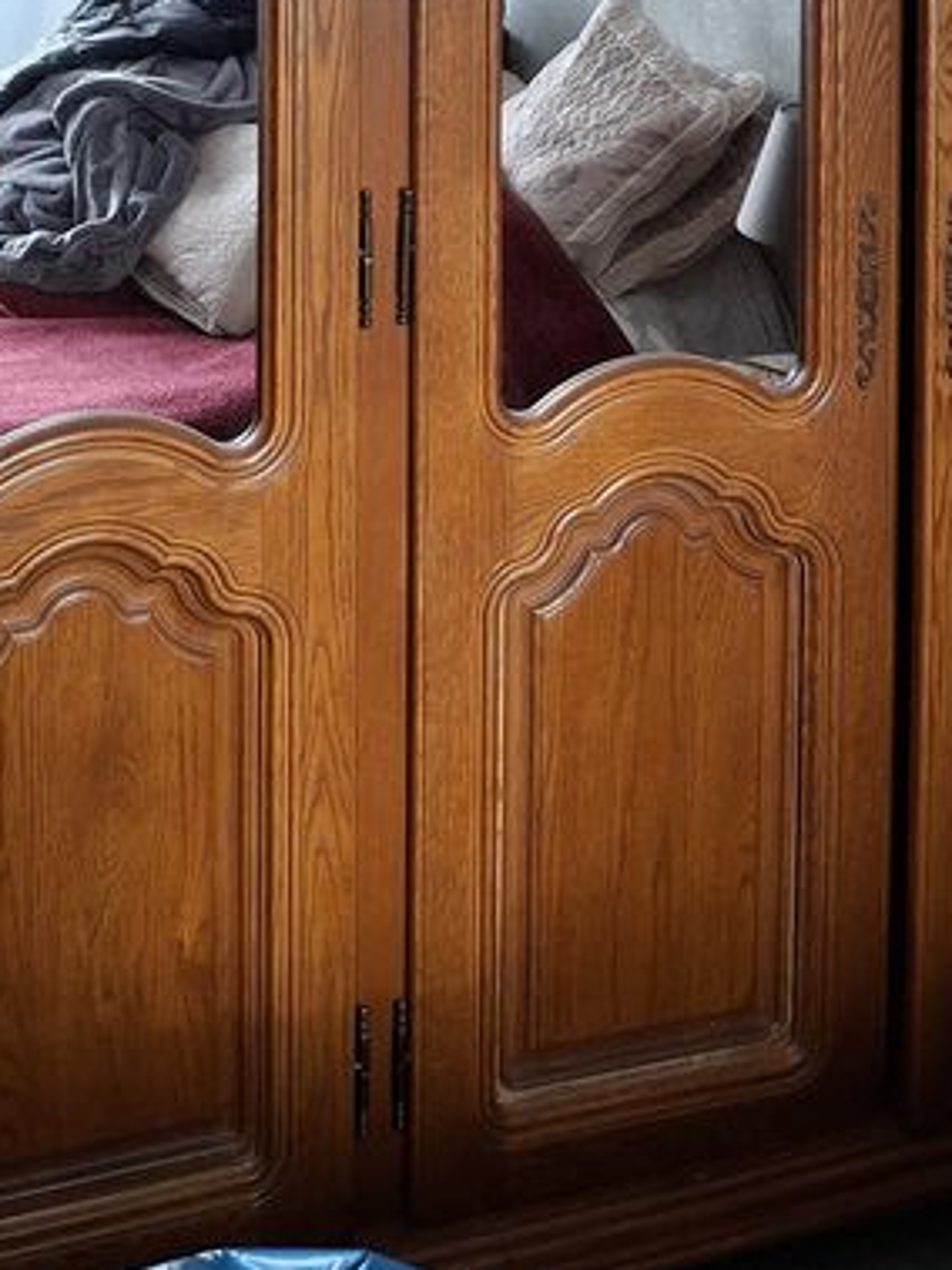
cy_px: -171
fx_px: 2422
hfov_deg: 22.2
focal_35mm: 66
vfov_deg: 26.7
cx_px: 332
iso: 250
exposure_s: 1/50
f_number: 1.8
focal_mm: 4.69
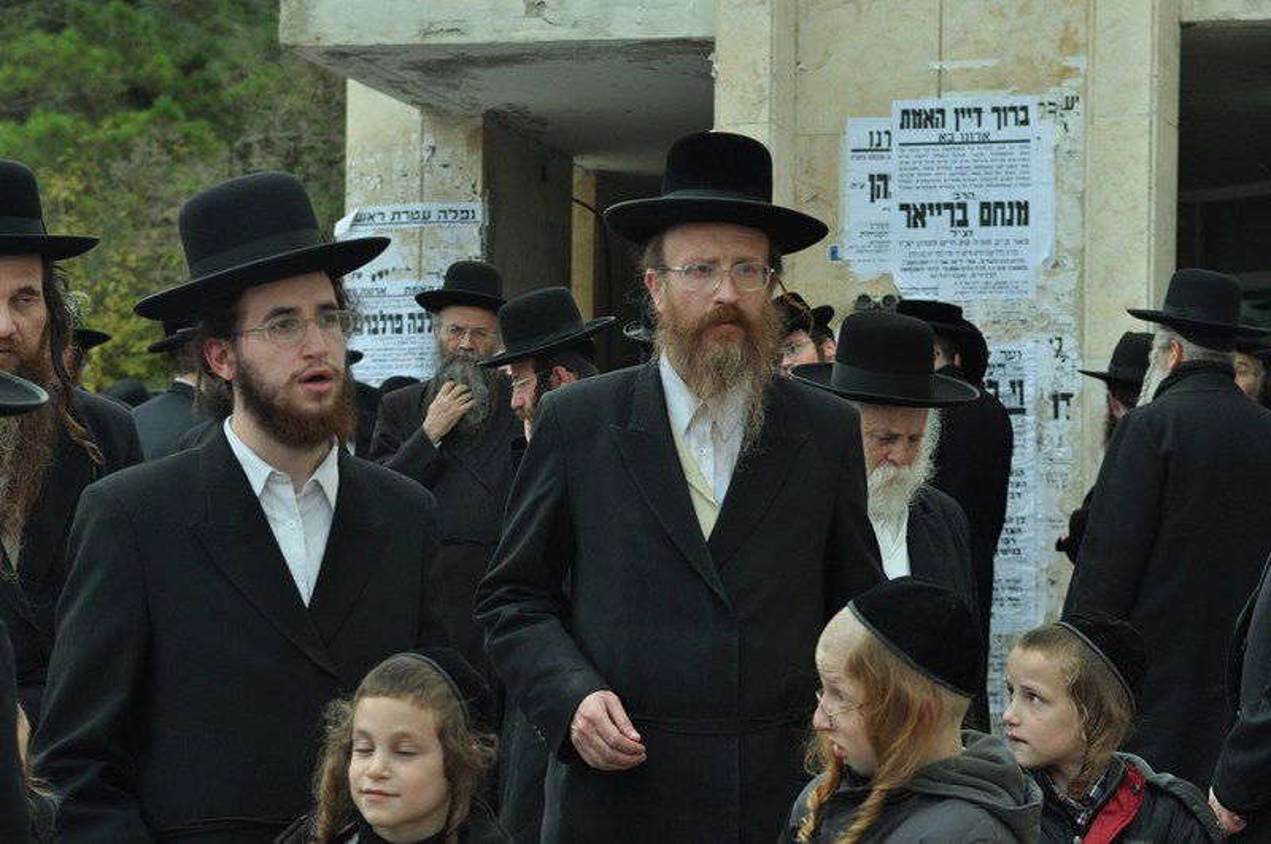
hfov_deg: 24.7
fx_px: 2909
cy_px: 422
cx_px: 636
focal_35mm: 82
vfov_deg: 16.5
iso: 500
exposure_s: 1/400
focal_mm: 55
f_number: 5.6
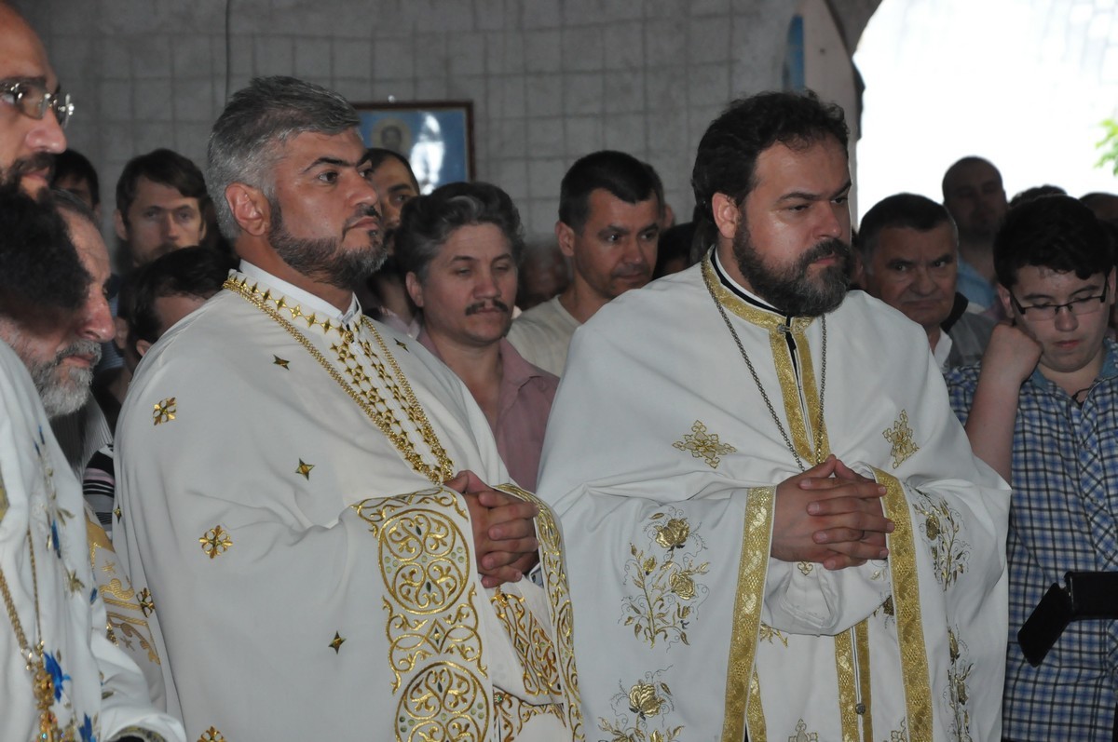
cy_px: 371
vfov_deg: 10.1
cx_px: 559
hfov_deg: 15.2
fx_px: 4187
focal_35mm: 135
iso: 1600
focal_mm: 90
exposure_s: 1/160
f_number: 7.1
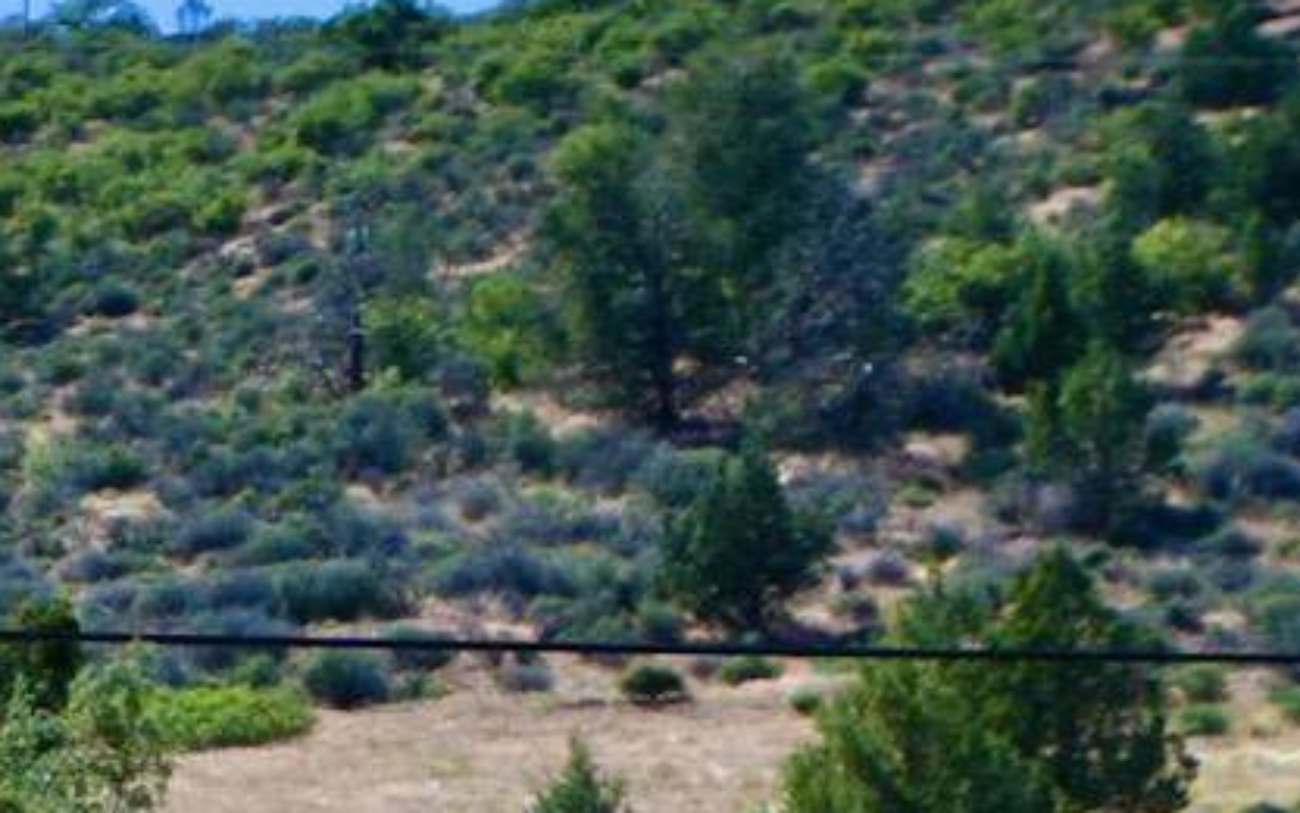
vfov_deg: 6.9
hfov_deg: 10.4
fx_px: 6519
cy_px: 1574
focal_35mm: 184
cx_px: -1422
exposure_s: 1/250
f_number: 8
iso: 125
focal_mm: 20
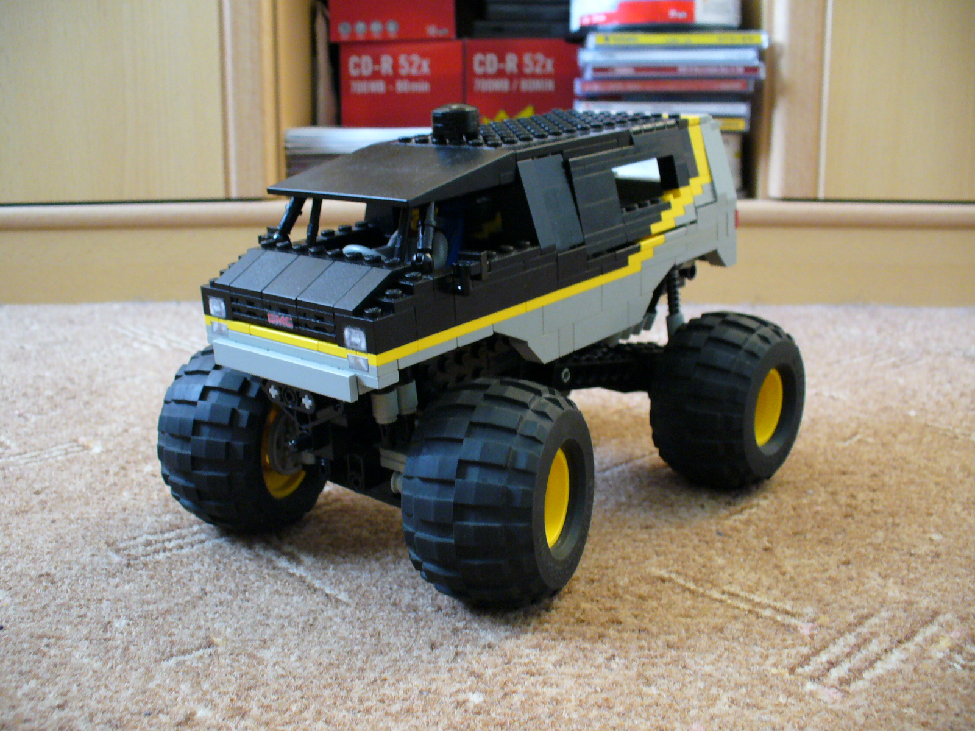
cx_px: 488
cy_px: 366
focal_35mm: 37
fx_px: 1042
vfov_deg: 38.7
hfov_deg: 50.1
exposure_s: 1/25
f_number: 2.8
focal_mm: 6.1
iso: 200
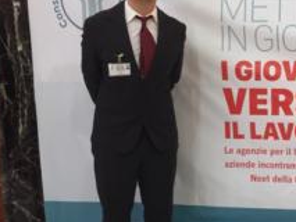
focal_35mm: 68
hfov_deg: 26.6
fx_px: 582
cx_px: 314
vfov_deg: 21.6
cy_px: 120
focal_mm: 4.15
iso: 125
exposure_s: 1/33
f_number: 2.2
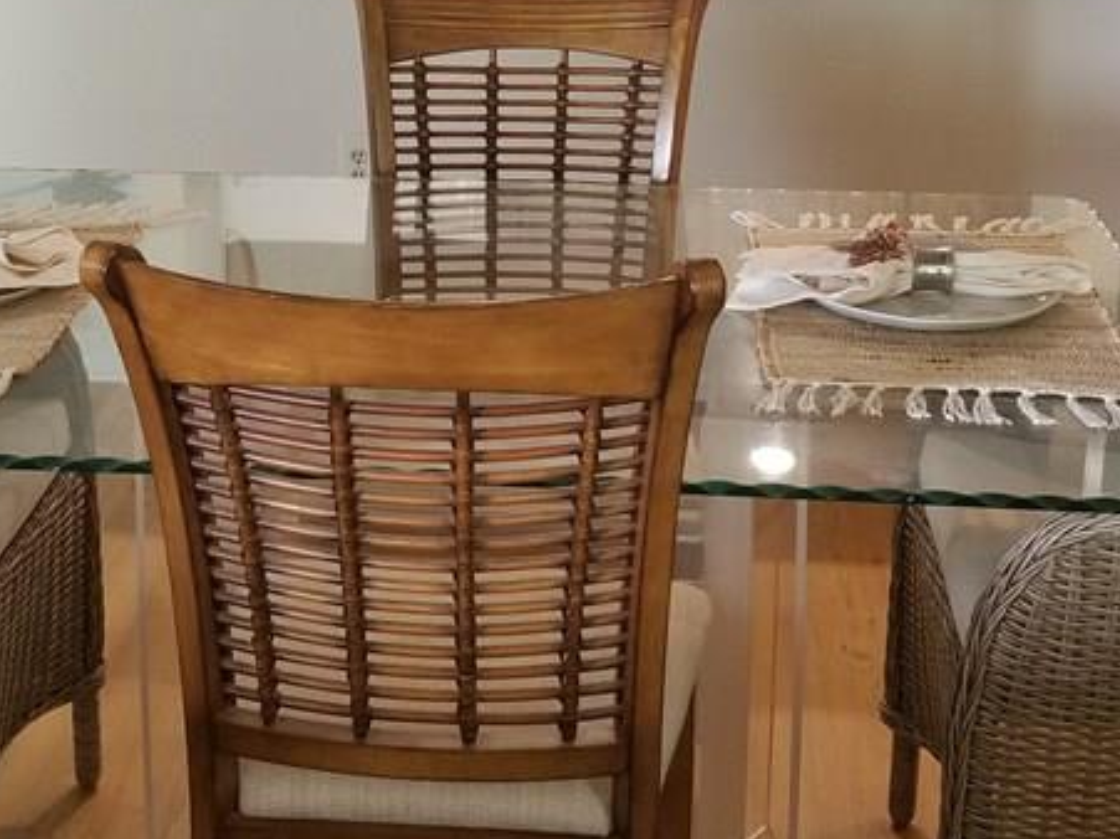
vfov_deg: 24.4
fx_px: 1908
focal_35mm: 59
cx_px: 529
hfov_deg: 32.7
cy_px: 169
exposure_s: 1/30
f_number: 1.7
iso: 200
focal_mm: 4.25
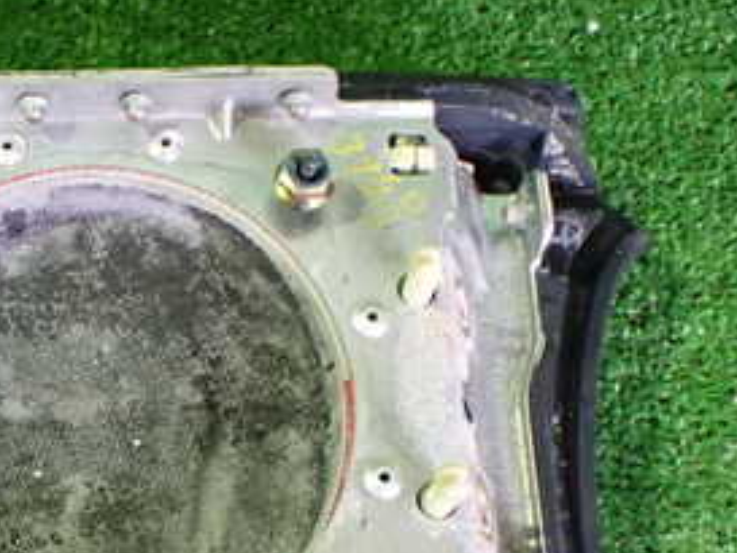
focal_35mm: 66
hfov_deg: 28.0
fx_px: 1406
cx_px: 43
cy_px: 405
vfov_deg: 22.1
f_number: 2.3
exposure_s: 1/30
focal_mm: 5.4
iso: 1000
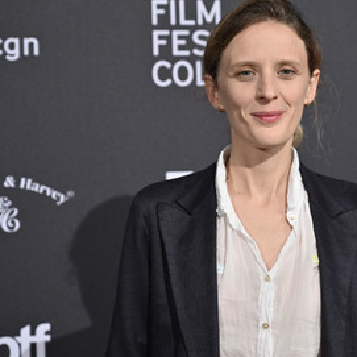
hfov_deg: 17.5
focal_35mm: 99
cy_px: 180
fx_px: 1155
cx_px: 271
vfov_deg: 17.6
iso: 1000
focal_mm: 70
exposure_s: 1/200
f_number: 4
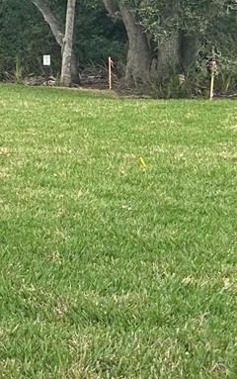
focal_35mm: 115
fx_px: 1186
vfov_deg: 18.0
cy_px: 113
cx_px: -419
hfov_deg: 9.5
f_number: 1.5
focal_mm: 5.7
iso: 50
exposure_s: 1/2632
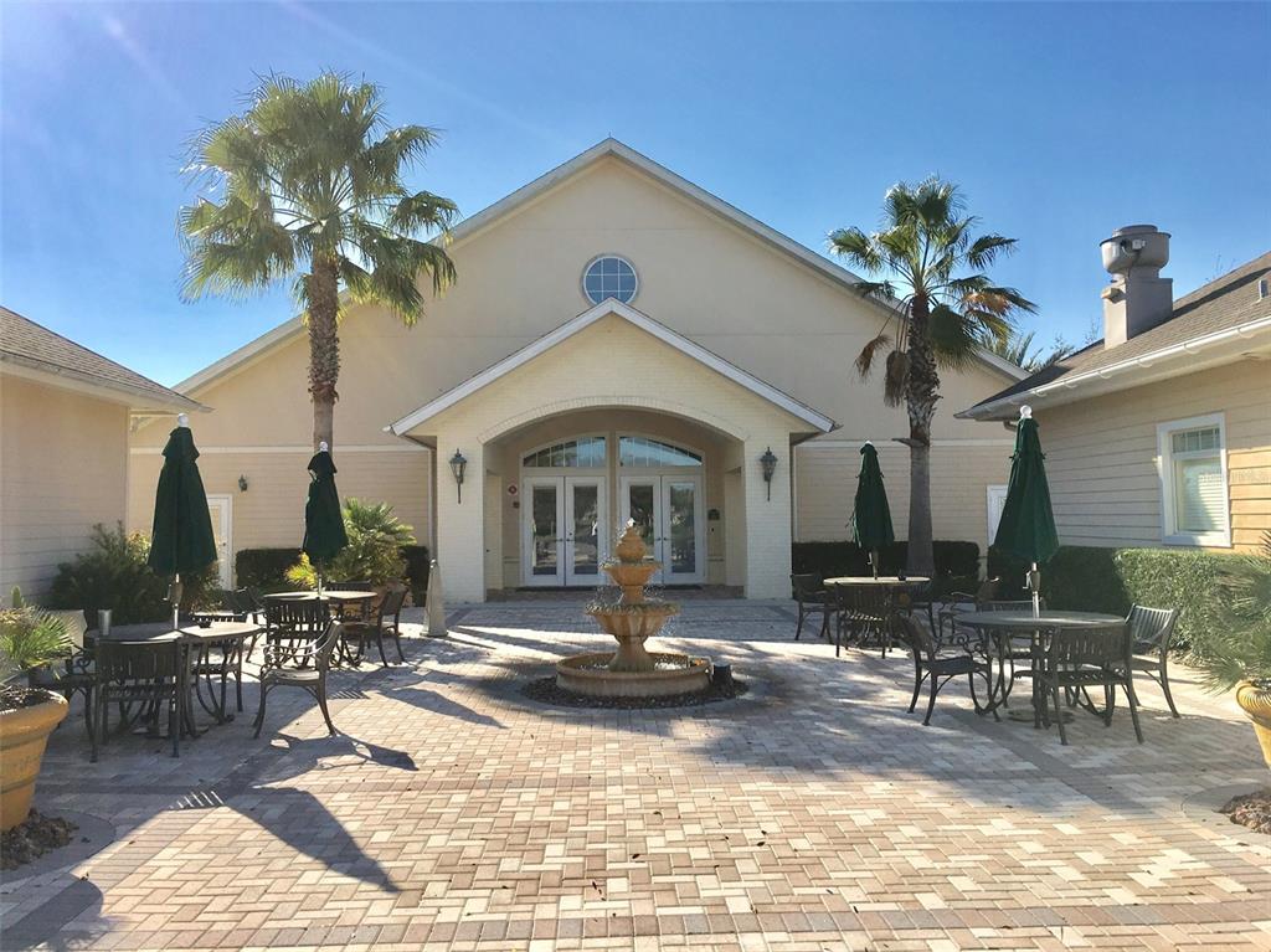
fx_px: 1064
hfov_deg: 61.7
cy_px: 476
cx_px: 636
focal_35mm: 29
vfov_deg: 48.2
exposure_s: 1/1876
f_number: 2.2
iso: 25
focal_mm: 4.15
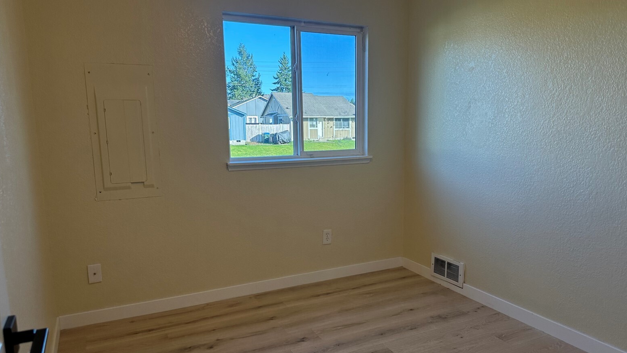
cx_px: 323
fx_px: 449
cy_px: 197
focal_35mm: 27
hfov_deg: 69.8
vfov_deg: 42.8
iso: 80
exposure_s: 1/555
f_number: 1.78
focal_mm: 6.86
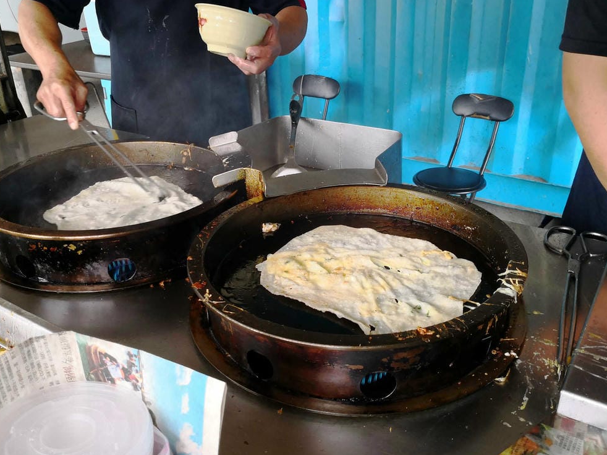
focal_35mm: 33
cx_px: 303
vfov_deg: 42.9
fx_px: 579
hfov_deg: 55.4
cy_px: 226
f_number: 1.6
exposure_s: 1/120
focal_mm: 3.95
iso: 125
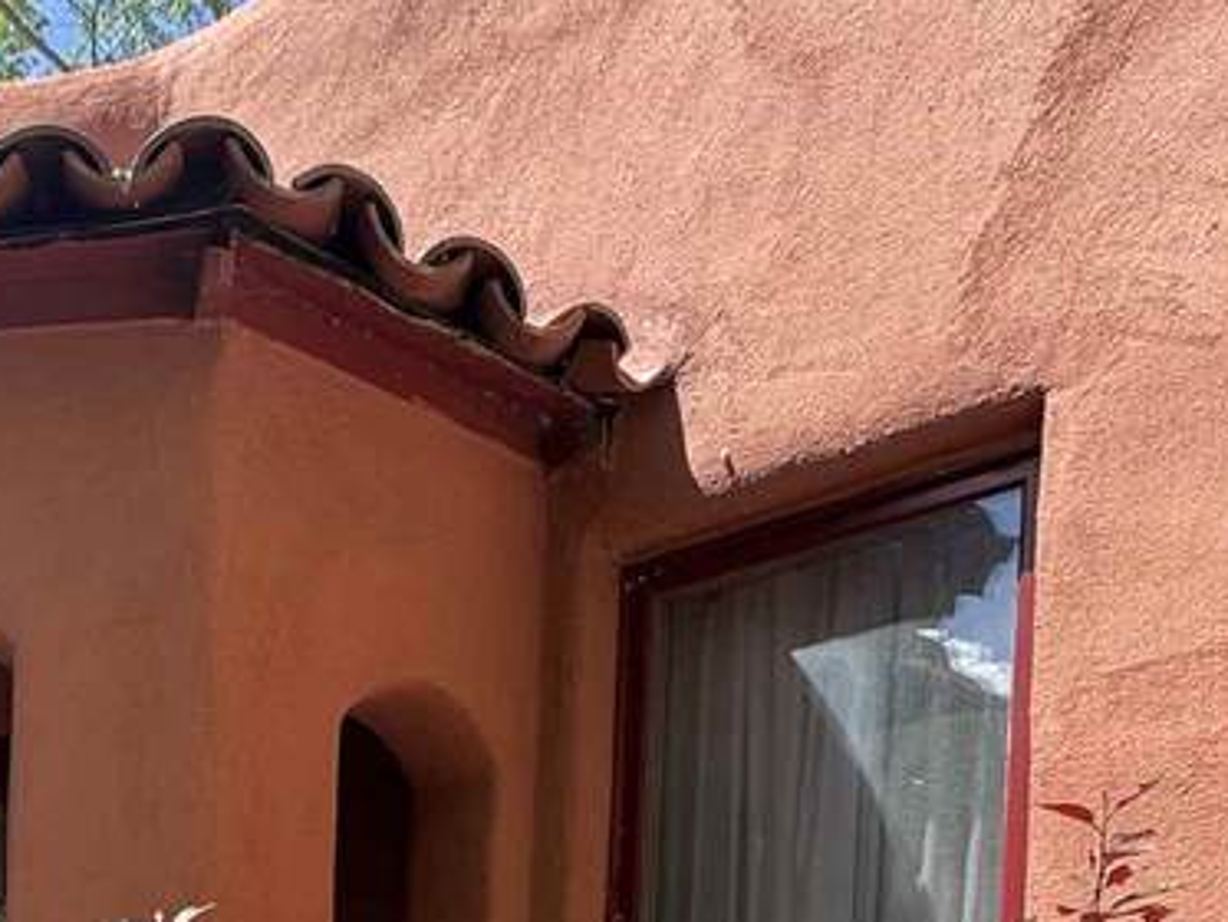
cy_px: 1261
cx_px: -99
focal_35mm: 48
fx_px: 1703
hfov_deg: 34.6
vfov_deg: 25.3
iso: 40
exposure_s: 1/218
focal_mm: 2.22
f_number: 2.2
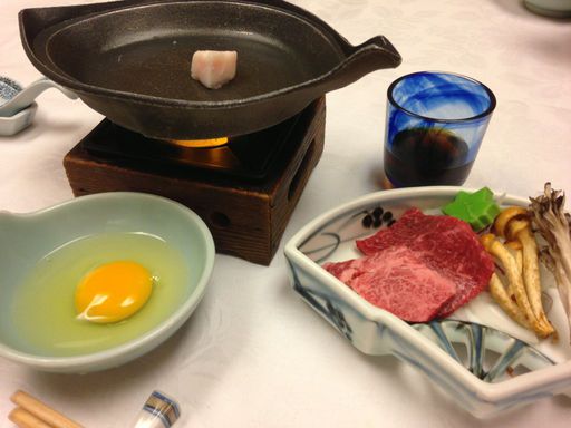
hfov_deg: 55.4
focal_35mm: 33
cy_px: 214
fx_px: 544
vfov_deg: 42.9
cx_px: 286
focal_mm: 4.13
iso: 100
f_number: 2.4
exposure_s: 1/20
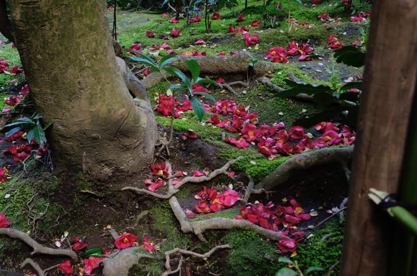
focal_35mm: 63
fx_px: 728
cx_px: 170
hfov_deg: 31.9
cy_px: 138
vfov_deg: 21.5
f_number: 4.5
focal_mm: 32
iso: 400
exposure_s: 1/80
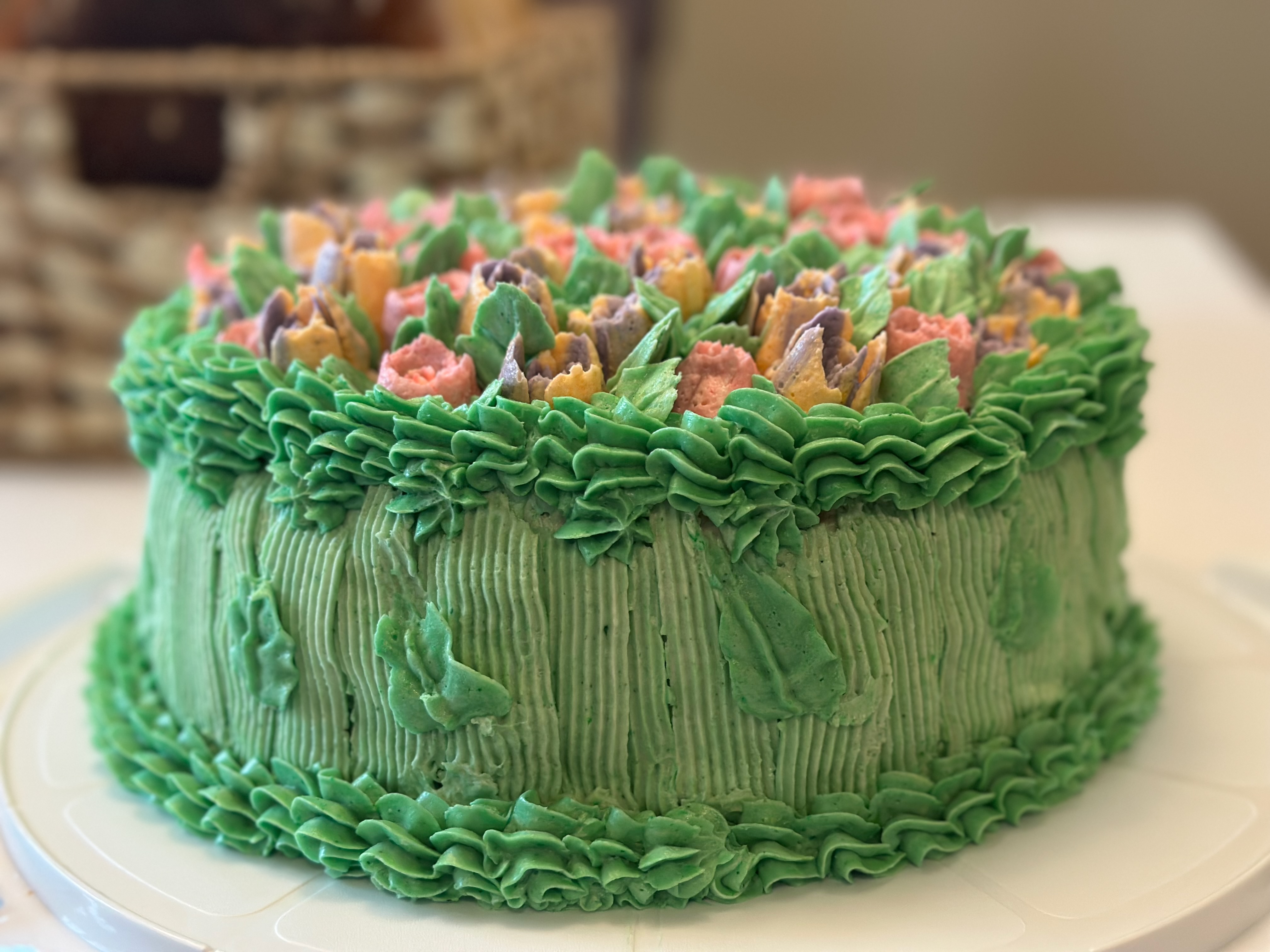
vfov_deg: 30.3
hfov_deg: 39.7
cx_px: 635
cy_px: 476
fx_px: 1761
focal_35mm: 48
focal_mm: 6.86
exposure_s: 1/60
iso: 250
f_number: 1.78
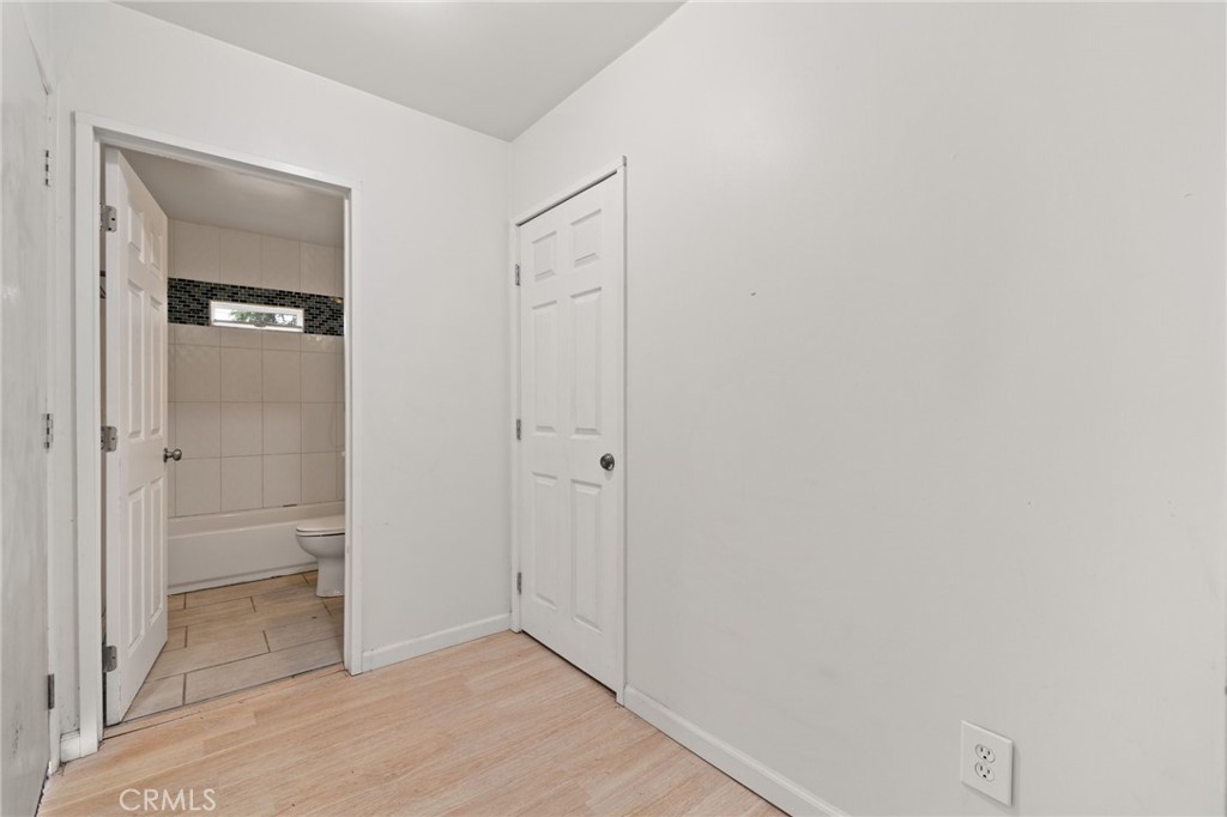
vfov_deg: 81.2
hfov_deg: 104.3
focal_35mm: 14
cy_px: 408
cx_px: 614
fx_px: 477
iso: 250
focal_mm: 14
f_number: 5.6
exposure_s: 1/3
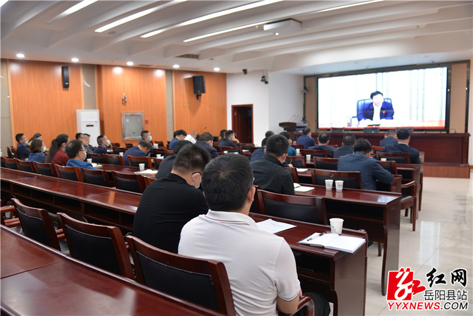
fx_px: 394
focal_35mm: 30
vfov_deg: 43.6
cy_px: 158
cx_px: 236
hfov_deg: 61.9
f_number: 4
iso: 1100
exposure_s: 1/30
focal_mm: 30
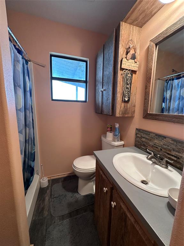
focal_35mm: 14
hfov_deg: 85.7
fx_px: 99
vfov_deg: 102.1
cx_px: 92
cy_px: 123
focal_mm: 2.22
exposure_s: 1/60
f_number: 2.2
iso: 160
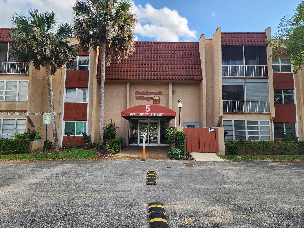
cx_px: 152
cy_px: 114
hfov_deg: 73.9
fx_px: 202
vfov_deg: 58.9
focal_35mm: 23
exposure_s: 1/790
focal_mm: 5.4
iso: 20
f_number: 1.8
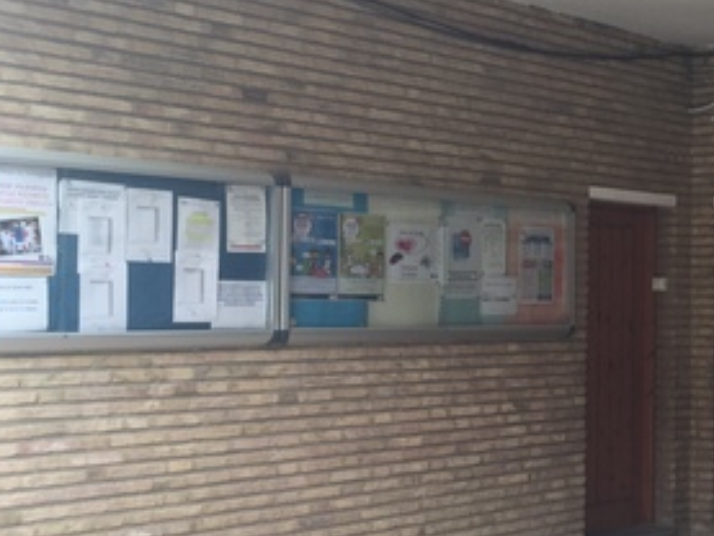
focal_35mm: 67
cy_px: 271
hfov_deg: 28.0
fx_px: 1383
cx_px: 626
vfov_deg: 21.9
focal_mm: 4.15
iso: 32
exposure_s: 1/60
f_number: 2.2
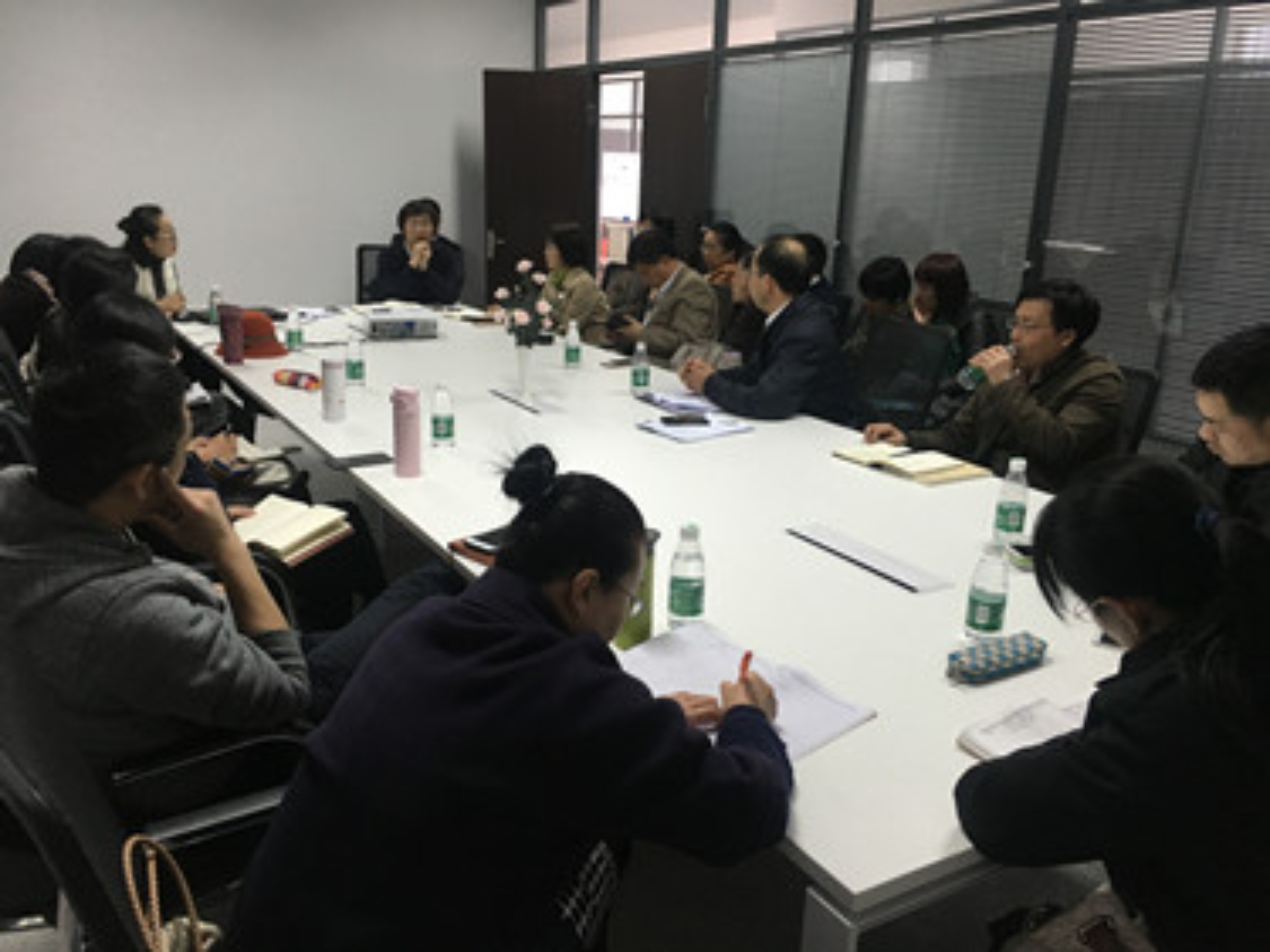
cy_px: 476
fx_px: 1064
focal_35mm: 29
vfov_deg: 48.2
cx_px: 635
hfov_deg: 61.7
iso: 160
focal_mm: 4.15
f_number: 2.2
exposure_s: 1/33
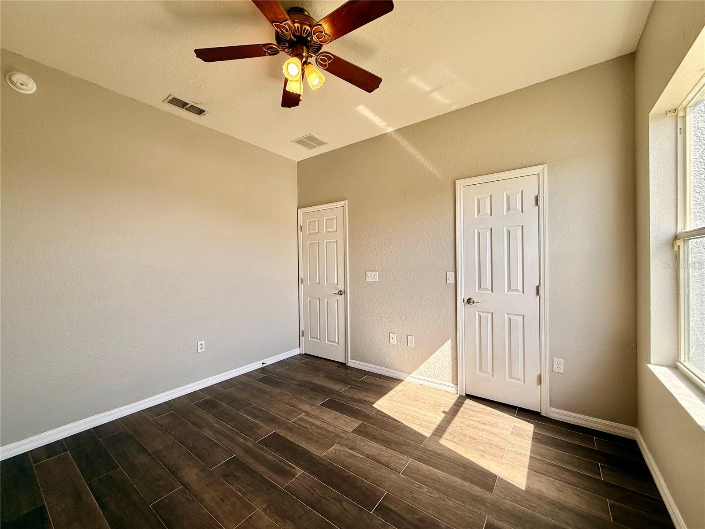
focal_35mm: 14
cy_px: 264
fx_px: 285
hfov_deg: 102.1
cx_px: 352
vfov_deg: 85.7
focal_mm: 2.22
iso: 64
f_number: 2.2
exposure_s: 1/271
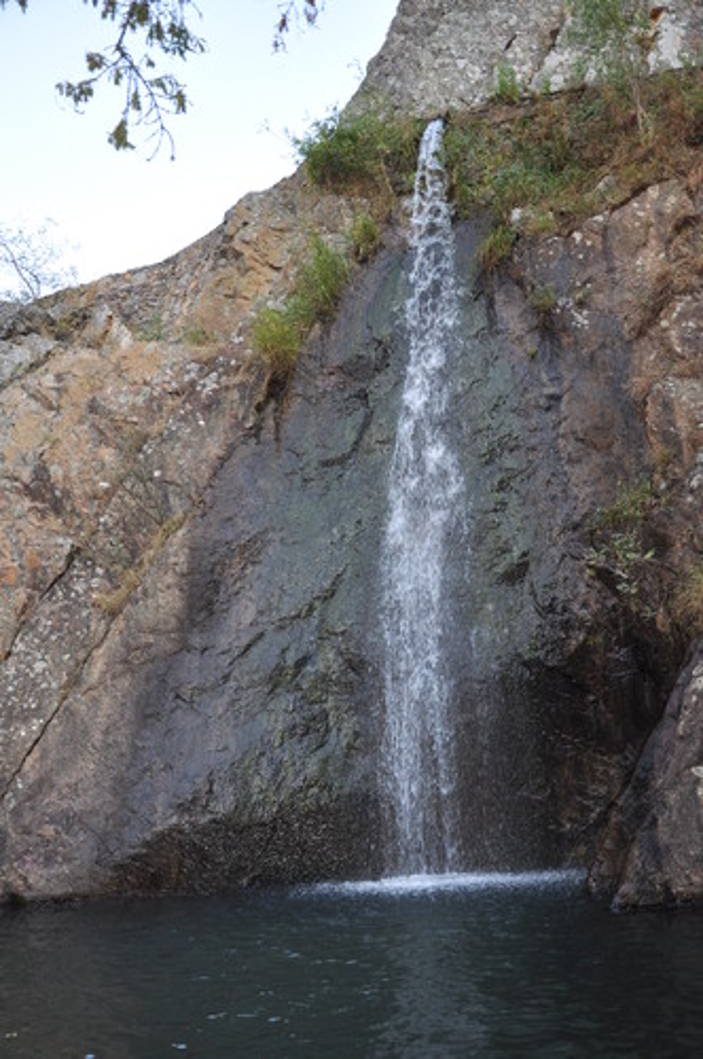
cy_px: 530
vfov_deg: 41.2
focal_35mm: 48
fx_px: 1410
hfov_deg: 28.0
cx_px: 352
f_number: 4.2
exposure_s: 1/200
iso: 200
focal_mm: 32
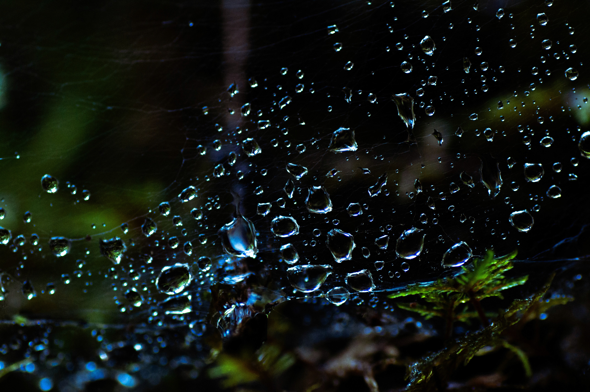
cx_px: 295
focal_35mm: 135
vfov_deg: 10.1
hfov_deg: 15.2
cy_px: 196
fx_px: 2210
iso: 1600
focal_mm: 90
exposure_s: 1/200
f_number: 4.5
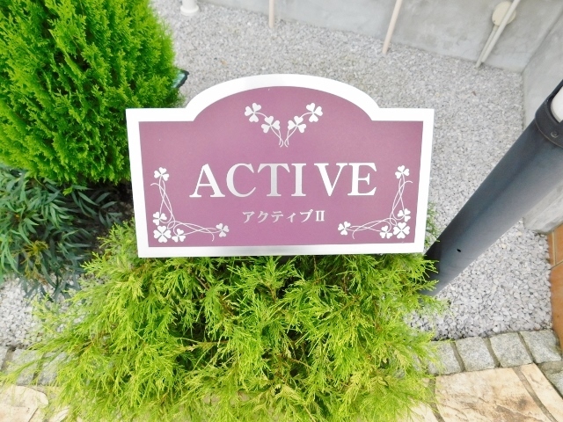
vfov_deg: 58.9
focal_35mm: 23
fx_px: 374
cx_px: 282
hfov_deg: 73.9
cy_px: 211
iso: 125
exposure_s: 1/500
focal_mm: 4
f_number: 3
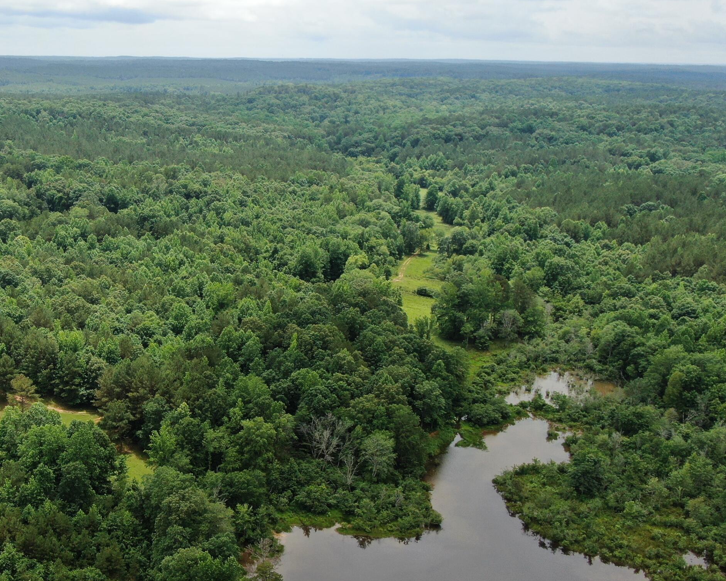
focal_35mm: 42
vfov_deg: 35.7
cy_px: 315
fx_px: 903
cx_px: 171
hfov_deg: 42.3
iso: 100
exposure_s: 1/800
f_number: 2.9
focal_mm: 4.78
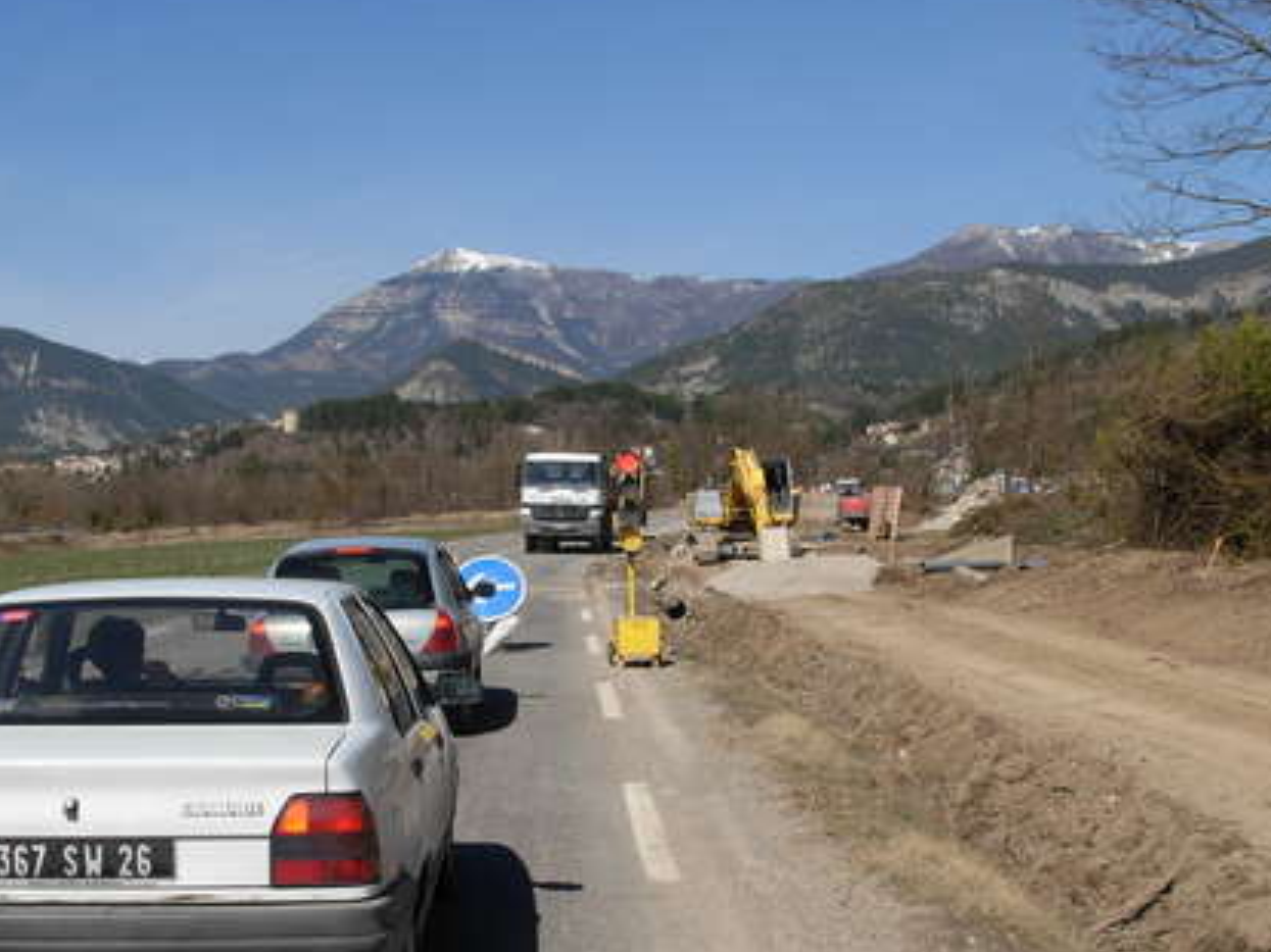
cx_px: 594
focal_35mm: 55
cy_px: 545
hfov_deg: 34.9
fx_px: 2019
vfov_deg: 26.5
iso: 79
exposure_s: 1/886
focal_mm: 6.3
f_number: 4.9
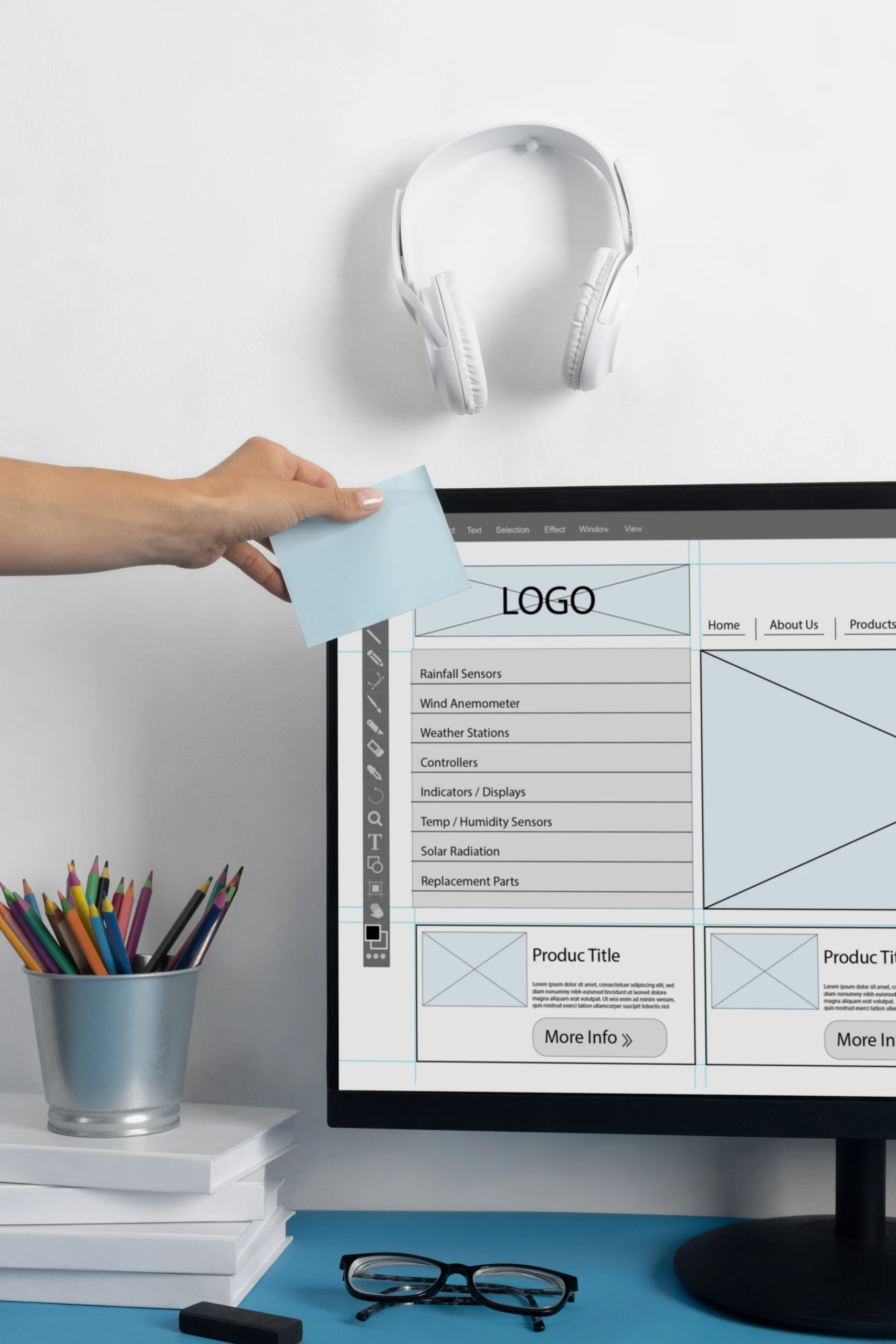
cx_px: 448
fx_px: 1978
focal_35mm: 53
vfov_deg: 37.5
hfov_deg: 25.5
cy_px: 672
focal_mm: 35
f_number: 11
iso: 500
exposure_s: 1/100
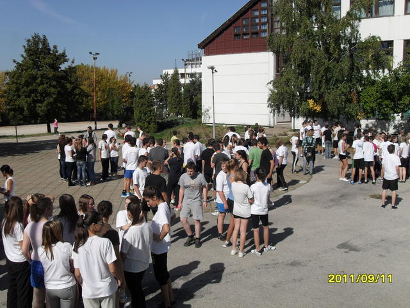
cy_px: 154
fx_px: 474
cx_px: 205
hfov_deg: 46.8
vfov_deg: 36.0
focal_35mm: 40
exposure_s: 1/250
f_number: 10
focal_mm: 7
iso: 100
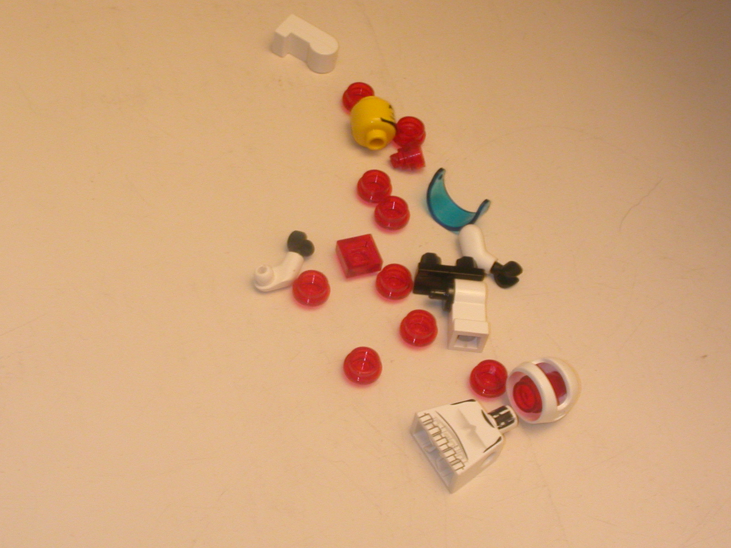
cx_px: 366
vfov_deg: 21.6
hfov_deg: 28.6
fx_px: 1436
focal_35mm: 68
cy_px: 274
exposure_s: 1/6.9
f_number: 6.1
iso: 200
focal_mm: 10.4
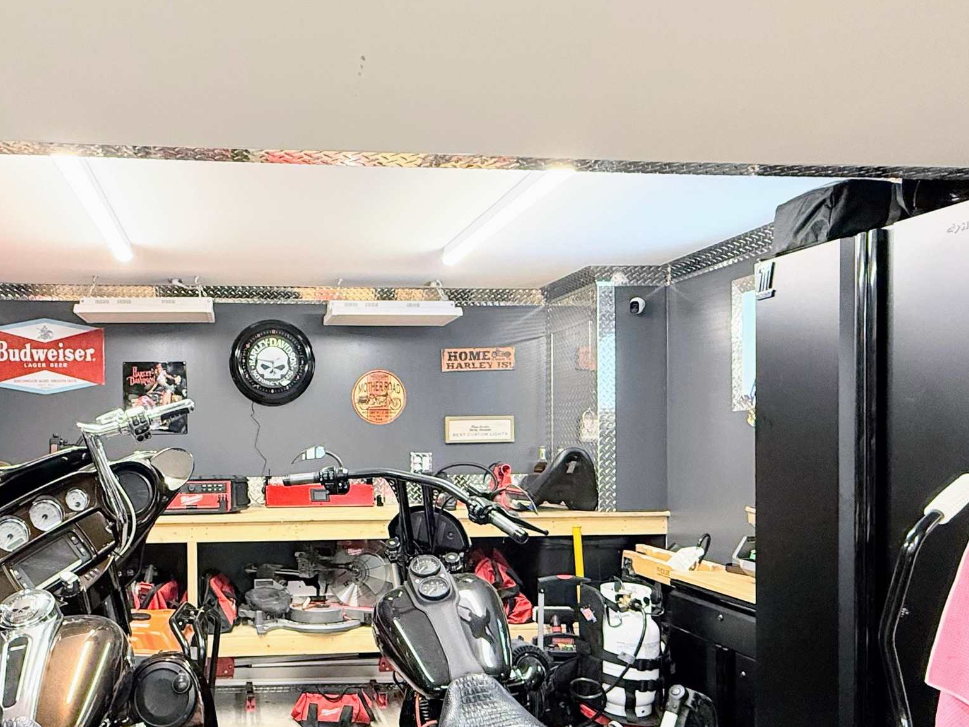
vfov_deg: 49.4
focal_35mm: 28
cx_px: 299
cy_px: 442
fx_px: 784
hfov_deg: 61.4
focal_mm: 2.22
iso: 400
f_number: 2.2
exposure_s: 1/120
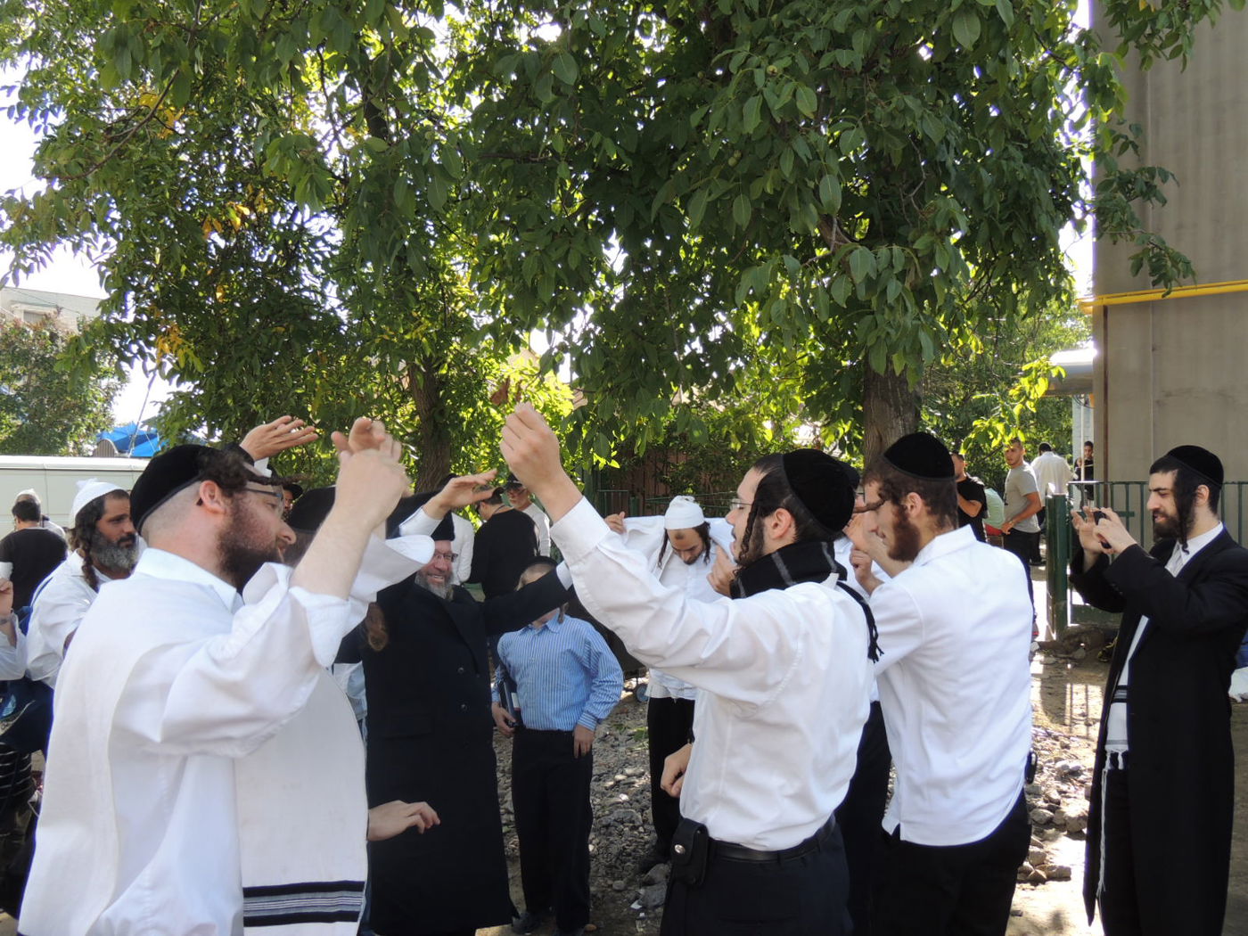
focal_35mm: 30
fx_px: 1082
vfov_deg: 46.8
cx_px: 624
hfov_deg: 60.0
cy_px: 468
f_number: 3.1
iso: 100
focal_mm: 5.3
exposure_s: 1/250
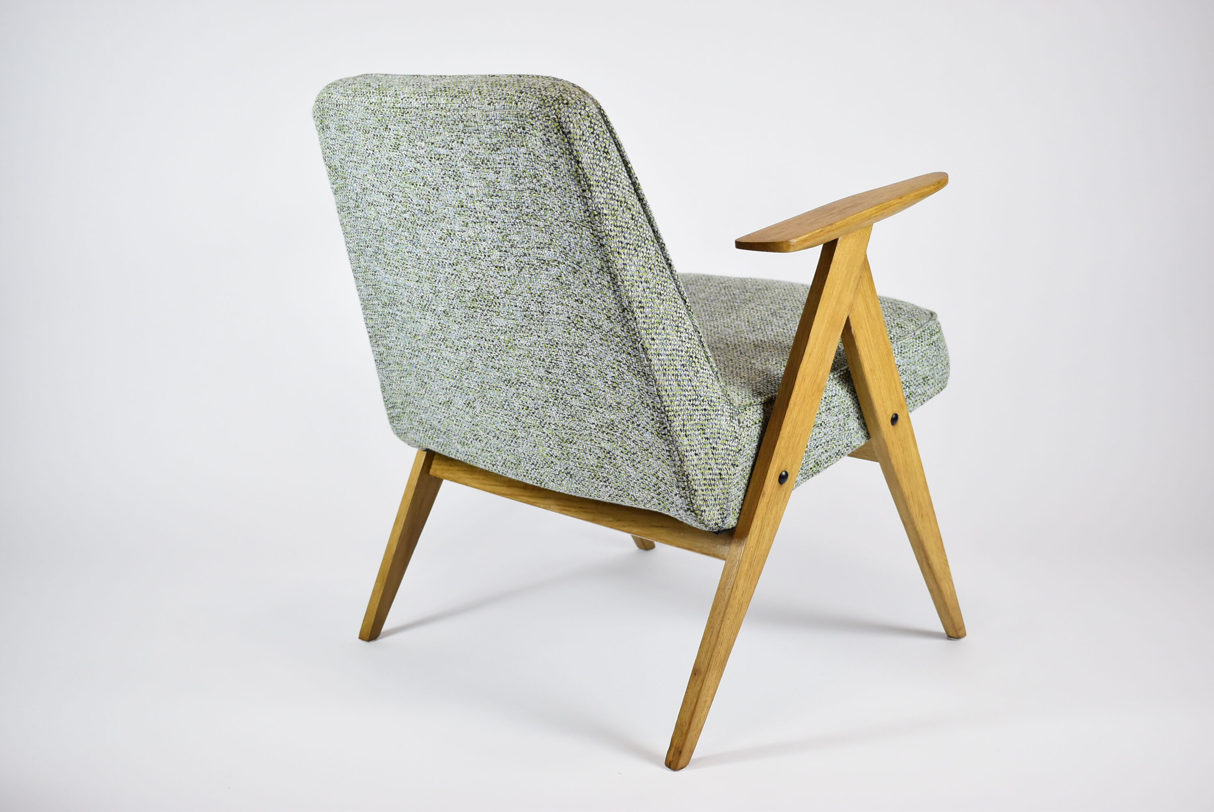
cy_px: 406
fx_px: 1569
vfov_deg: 29.0
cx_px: 607
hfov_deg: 42.3
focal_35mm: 46
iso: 800
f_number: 5
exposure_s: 1/125
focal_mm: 31
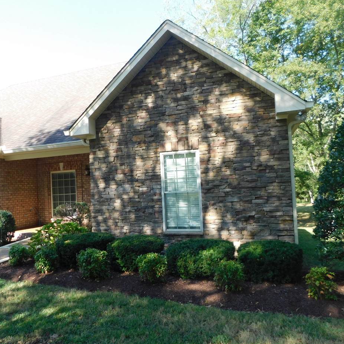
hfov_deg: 57.1
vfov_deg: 57.3
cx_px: 148
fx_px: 315
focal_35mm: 28
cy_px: 171
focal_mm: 4
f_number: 3
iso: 125
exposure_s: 1/250
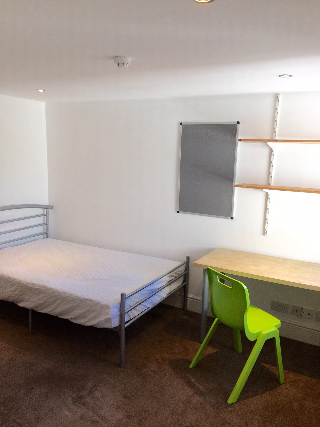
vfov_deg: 61.7
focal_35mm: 29
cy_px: 214
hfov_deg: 48.2
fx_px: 357
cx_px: 160
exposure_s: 1/100
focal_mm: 4.15
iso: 64
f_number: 2.2
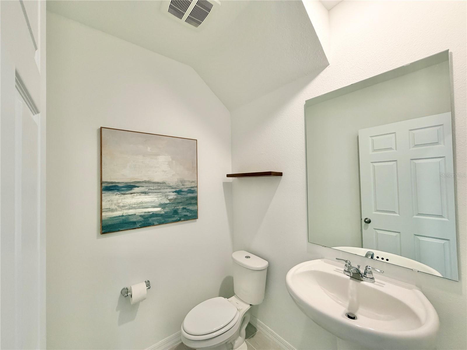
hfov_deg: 102.1
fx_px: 189
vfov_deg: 85.7
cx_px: 234
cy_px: 175
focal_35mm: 14
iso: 250
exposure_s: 1/120
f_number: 2.2
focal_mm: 2.22
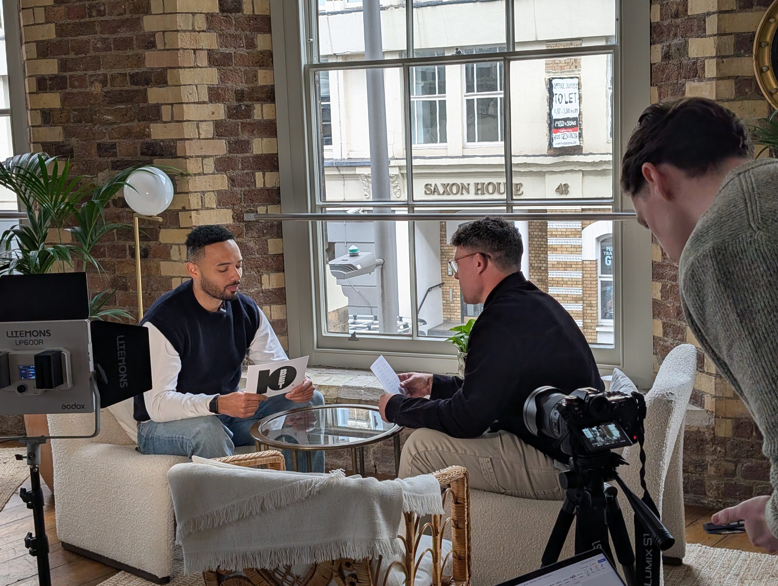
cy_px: 293
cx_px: 389
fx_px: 1103
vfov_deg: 29.8
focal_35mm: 49
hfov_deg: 38.9
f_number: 1.68
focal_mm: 6.9
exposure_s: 1/138
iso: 20
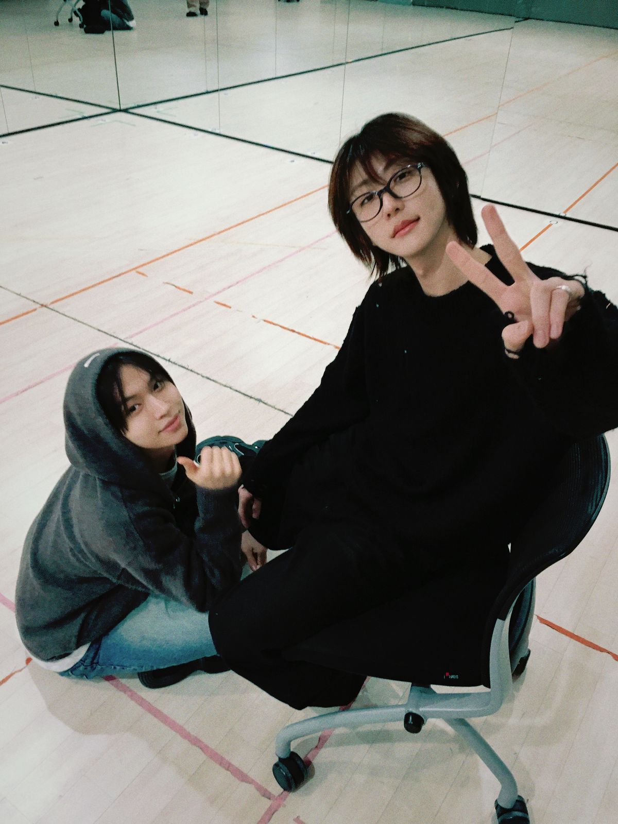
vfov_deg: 61.7
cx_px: 309
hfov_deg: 48.2
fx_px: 690
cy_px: 412
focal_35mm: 29
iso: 200
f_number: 2.2
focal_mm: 4.15
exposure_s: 1/24
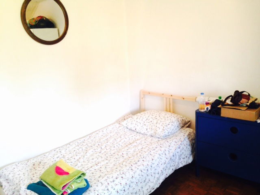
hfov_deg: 55.4
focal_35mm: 33
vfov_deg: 42.9
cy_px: 98
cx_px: 130
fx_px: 248
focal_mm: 4.12
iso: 64
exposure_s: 1/20
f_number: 2.4
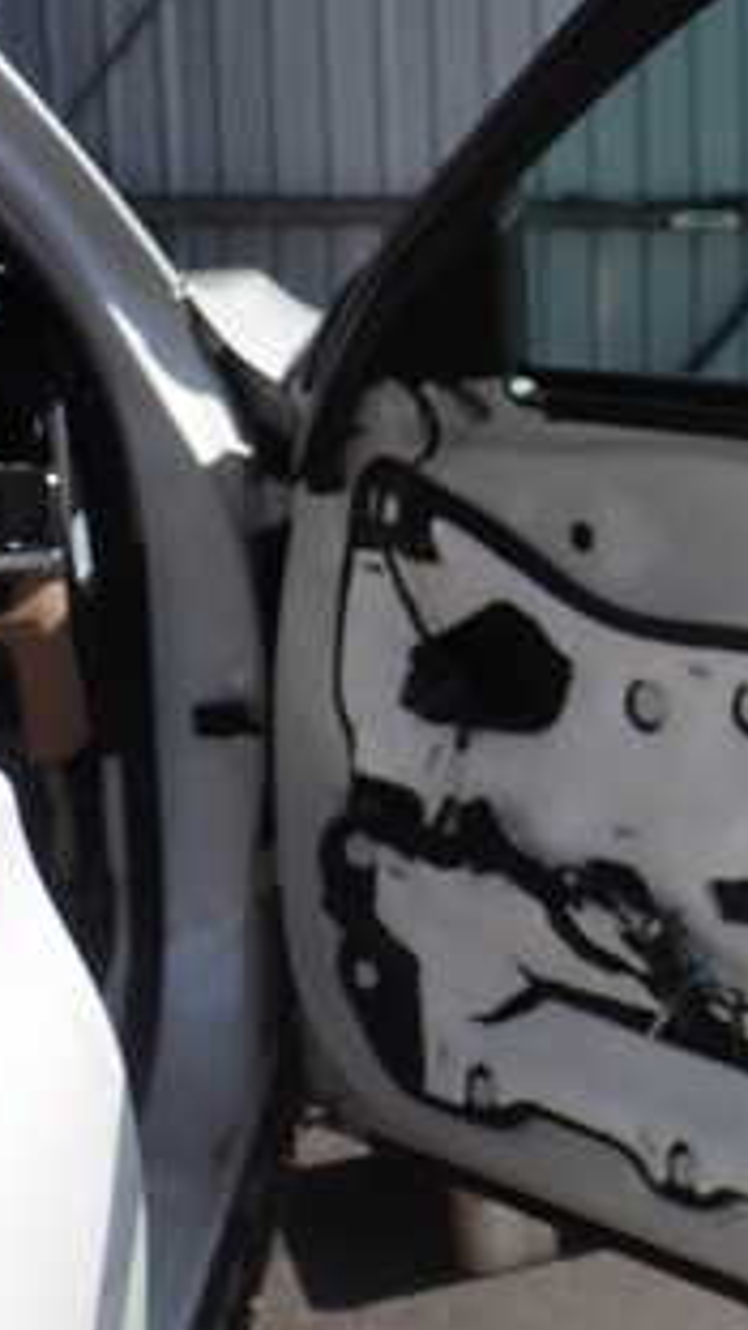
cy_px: 479
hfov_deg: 17.1
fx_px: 2221
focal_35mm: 63
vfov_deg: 33.1
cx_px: 1150
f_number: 3.2
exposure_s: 1/800
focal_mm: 5.4
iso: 100
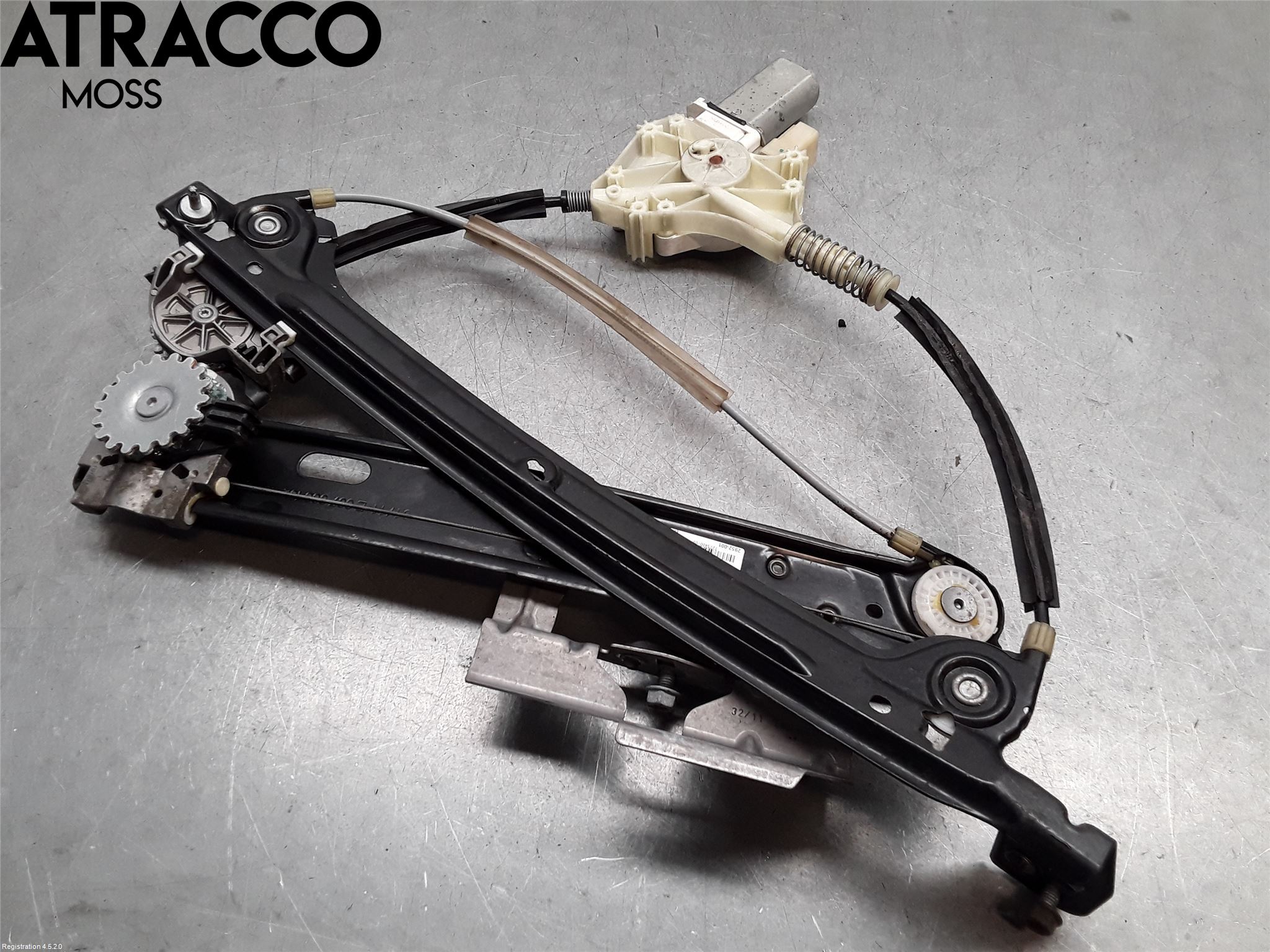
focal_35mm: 28
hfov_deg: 63.4
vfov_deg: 49.7
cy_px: 476
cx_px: 635
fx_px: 1027
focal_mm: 2.91
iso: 64
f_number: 1.9
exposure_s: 1/100
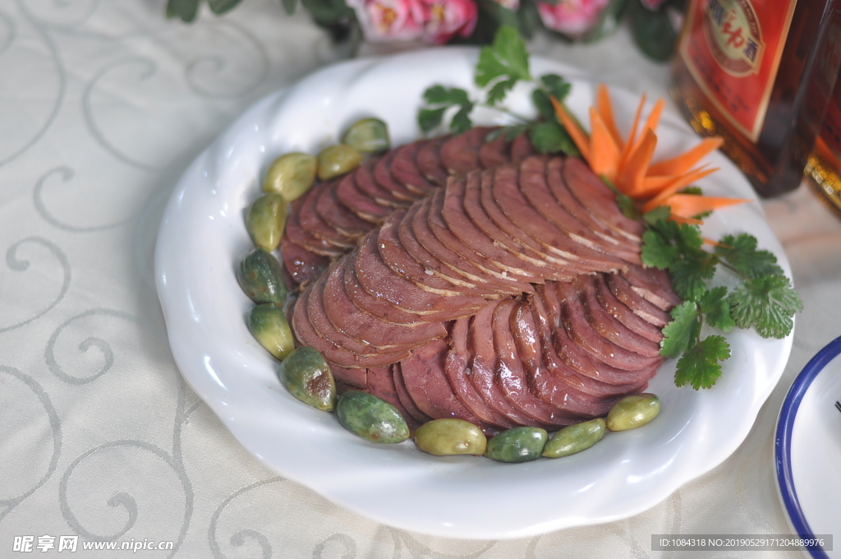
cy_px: 280
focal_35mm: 75
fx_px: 1750
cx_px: 420
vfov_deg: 18.1
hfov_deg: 27.0
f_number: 2
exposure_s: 1/160
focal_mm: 50
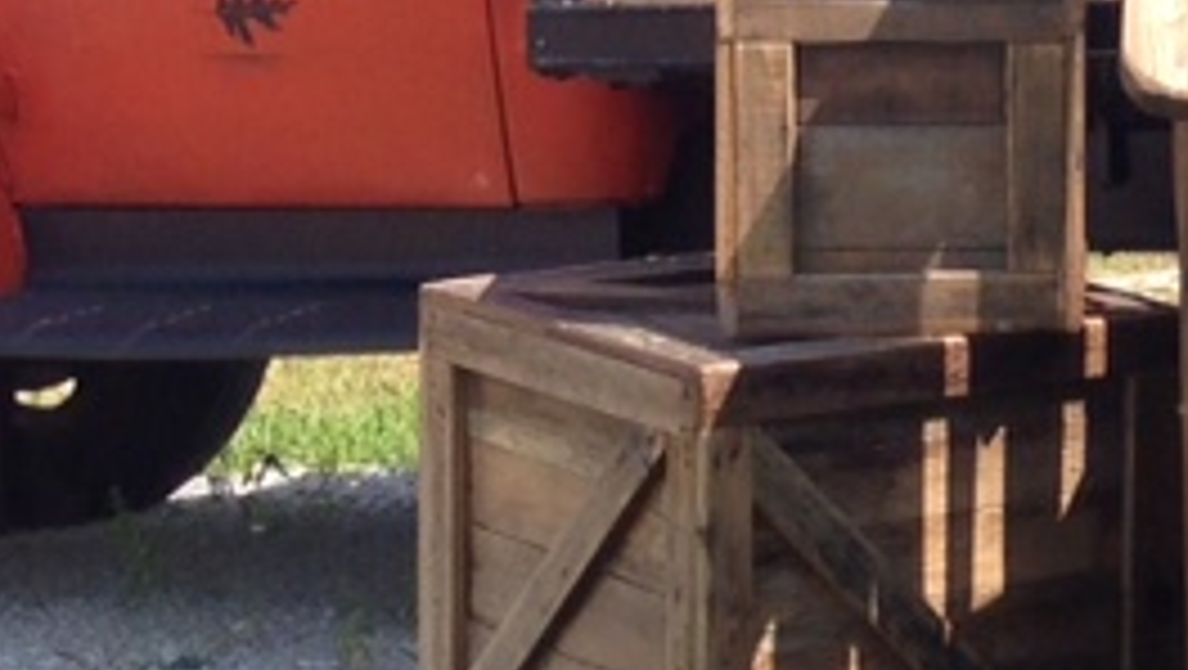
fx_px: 5486
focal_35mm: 174
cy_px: 18
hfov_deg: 11.9
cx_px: 1652
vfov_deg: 7.0
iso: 50
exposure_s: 1/589
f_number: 2.4
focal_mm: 4.12
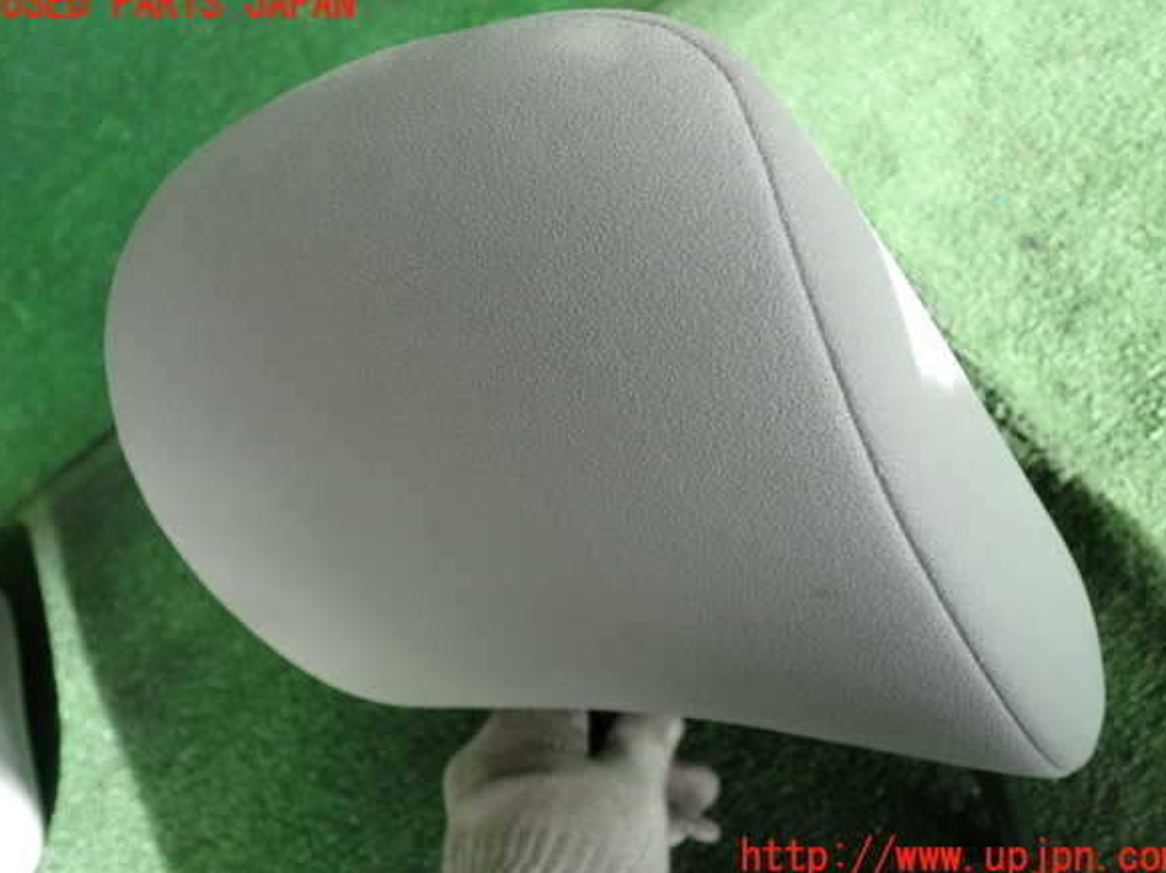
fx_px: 1044
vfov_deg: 45.4
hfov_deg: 58.4
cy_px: 431
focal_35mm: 31
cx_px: 592
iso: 125
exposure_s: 1/125
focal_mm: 5.4
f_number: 2.3
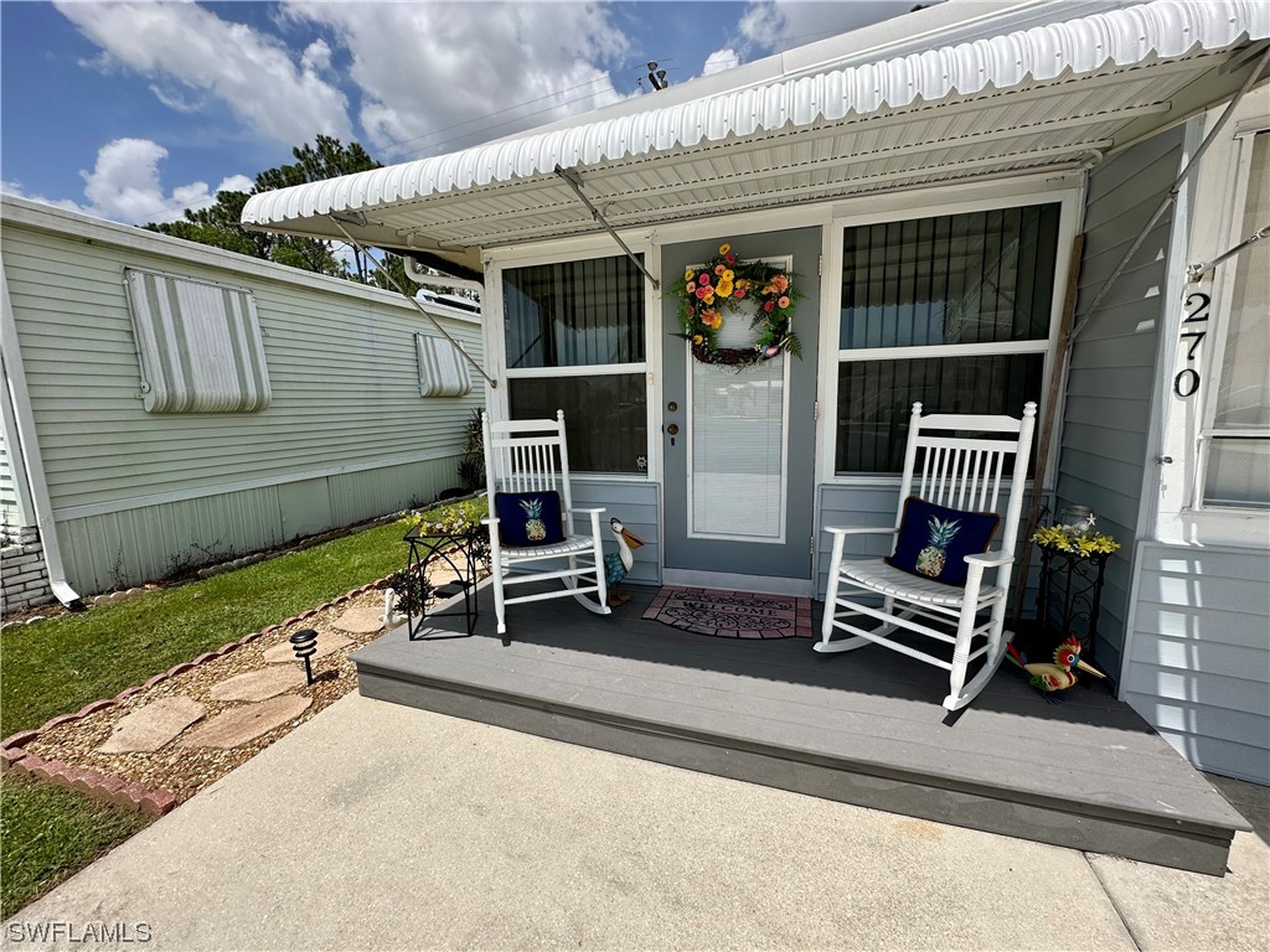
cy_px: 476
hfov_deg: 102.1
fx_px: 514
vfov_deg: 85.7
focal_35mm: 14
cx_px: 635
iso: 50
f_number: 2.2
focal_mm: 2.22
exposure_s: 1/1575
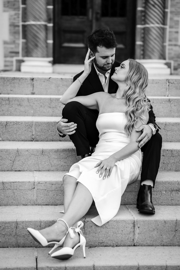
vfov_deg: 23.9
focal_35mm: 85
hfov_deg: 16.1
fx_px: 637
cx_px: 90
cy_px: 135
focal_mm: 85
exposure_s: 1/400
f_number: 2.8
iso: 400
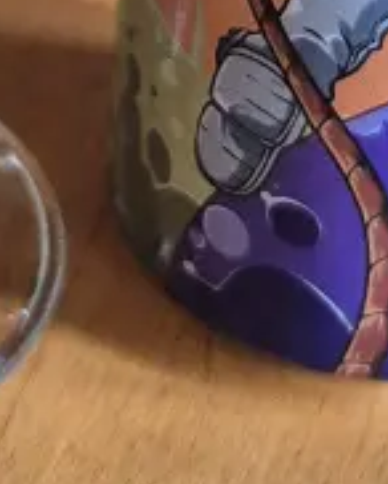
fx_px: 1806
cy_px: -298
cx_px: 5
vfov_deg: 14.0
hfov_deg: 12.1
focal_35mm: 126
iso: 320
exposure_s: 1/120
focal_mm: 5.4
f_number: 1.8
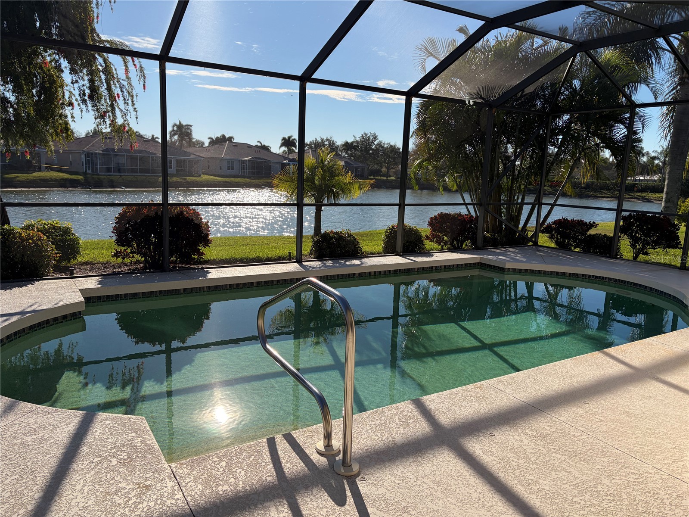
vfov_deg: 53.1
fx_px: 518
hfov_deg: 67.3
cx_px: 344
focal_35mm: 26
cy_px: 258
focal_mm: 5.96
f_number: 1.6
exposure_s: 1/3623
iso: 64
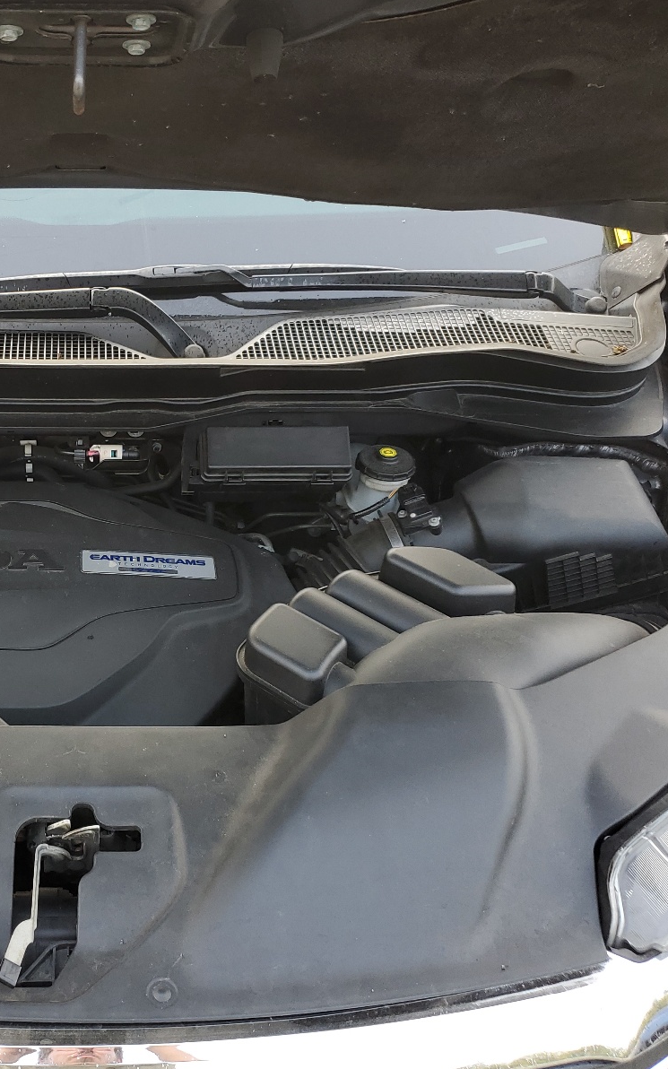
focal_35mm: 37
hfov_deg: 32.9
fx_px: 1078
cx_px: 82
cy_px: 534
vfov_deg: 52.7
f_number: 1.5
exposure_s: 1/169
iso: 50
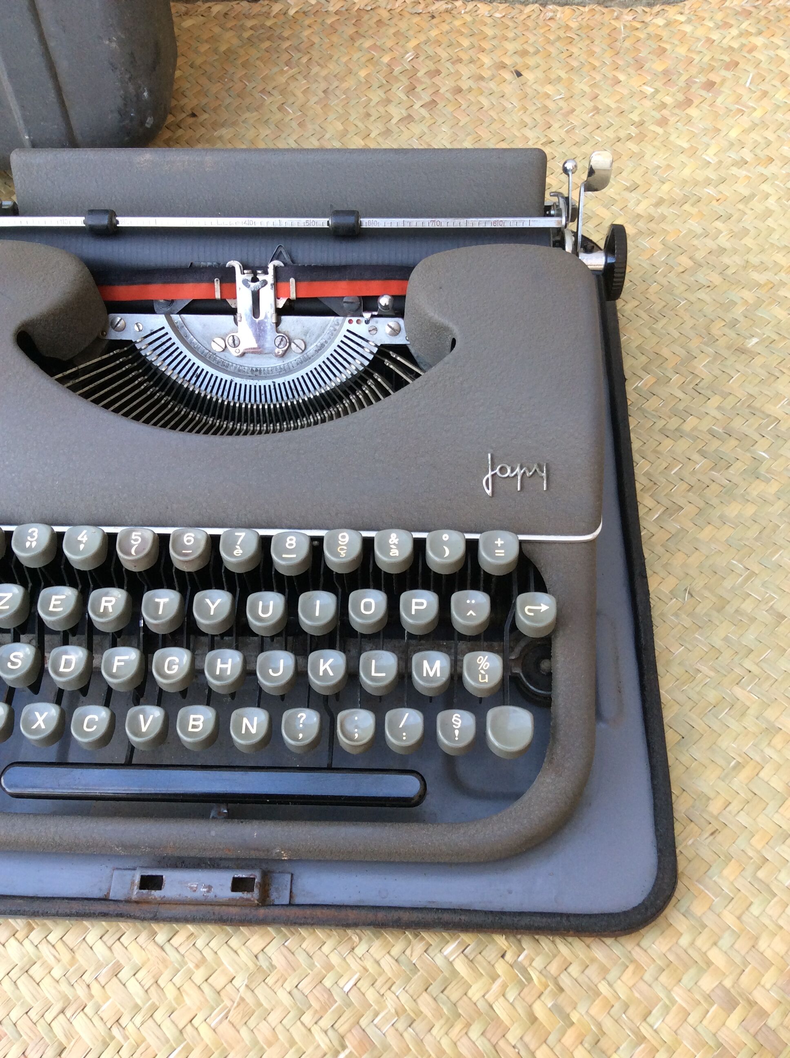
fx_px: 976
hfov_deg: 44.1
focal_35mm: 32
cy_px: 529
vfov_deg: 56.9
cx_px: 395
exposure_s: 1/25
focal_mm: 3.3
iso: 50
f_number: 2.4
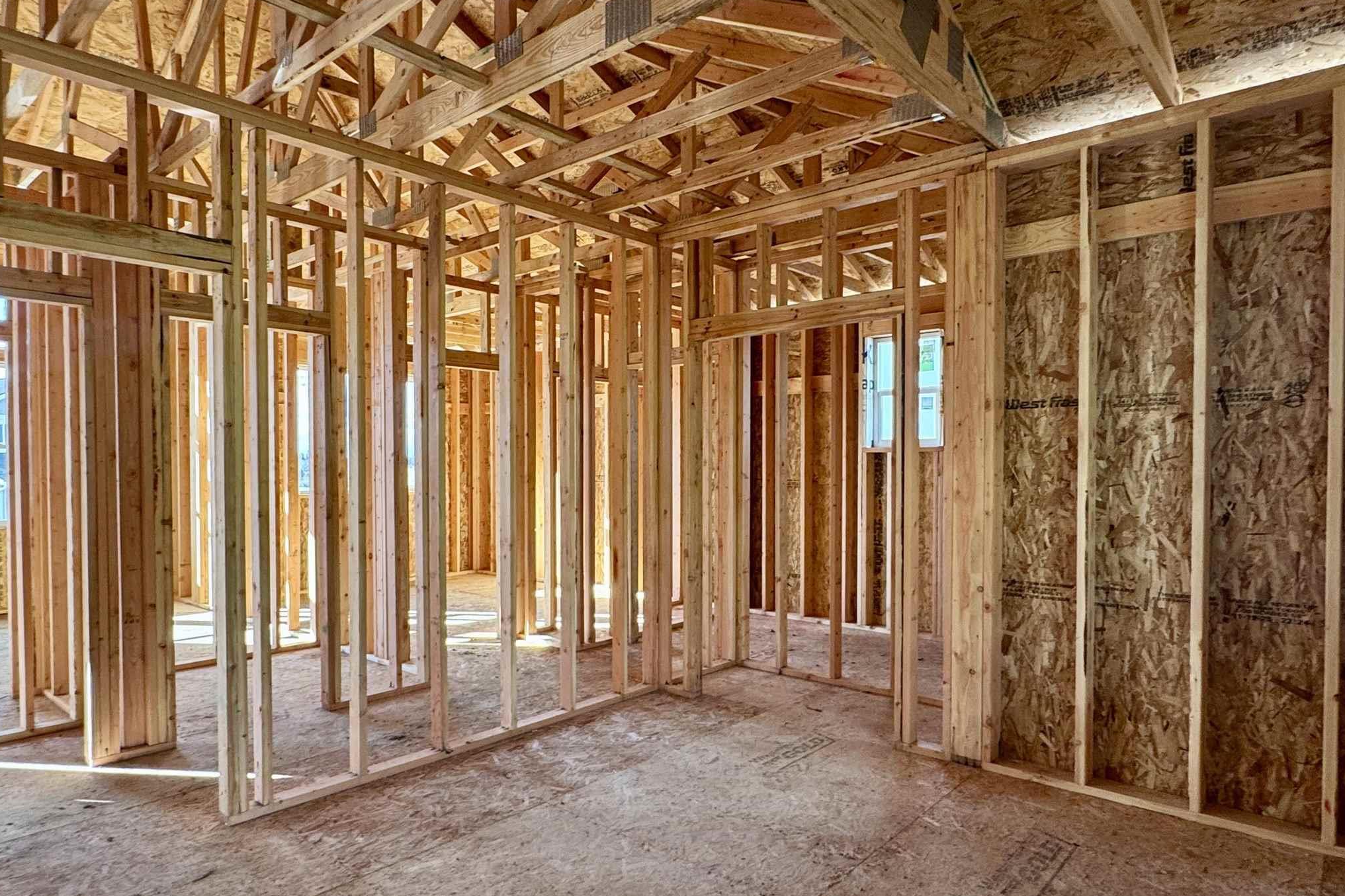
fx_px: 822
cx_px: 670
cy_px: 482
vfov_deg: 57.2
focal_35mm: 22
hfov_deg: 78.6
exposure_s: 1/99
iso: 125
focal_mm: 2.22
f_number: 2.2
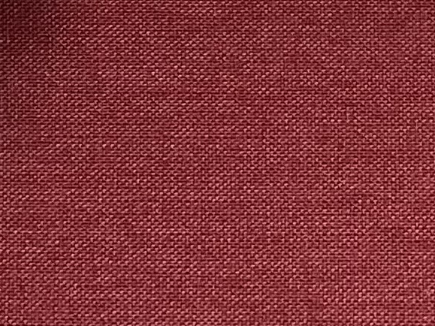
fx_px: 2274
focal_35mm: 181
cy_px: -1081
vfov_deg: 6.3
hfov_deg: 10.4
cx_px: 712
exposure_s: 1/122
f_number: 1.8
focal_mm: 4.25
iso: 64
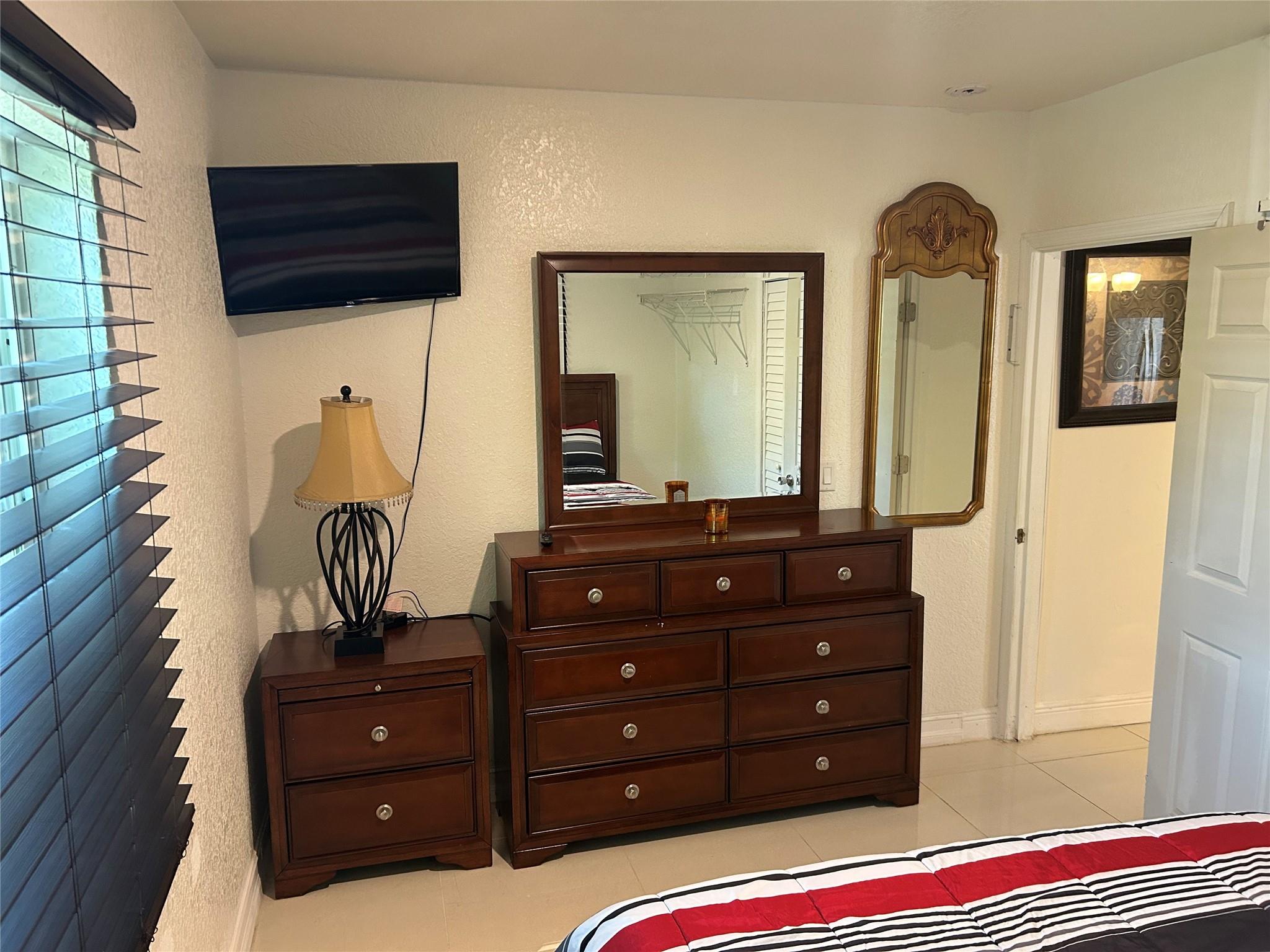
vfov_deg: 53.1
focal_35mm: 26
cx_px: 635
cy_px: 476
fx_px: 954
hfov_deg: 67.3
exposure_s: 1/60
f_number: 1.5
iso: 250
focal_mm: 5.7
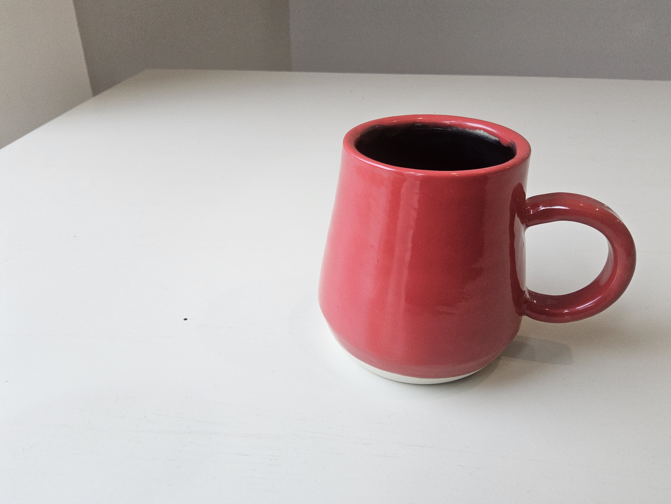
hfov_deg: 73.9
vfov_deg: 58.9
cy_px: 252
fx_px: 446
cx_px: 336
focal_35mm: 23
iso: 160
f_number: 2
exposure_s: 1/120
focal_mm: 3.08
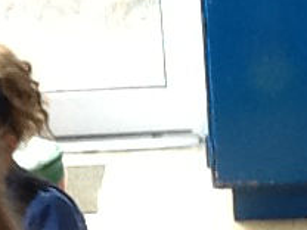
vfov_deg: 7.1
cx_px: 139
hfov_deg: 9.7
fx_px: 1800
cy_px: 431
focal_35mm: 203
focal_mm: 2.03
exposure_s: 1/30
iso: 50
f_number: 2.4
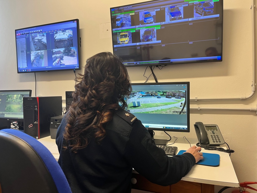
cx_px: 128
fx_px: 193
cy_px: 96
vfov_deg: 53.1
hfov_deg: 67.3
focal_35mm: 26
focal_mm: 5.1
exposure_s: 1/50
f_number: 1.6
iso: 125
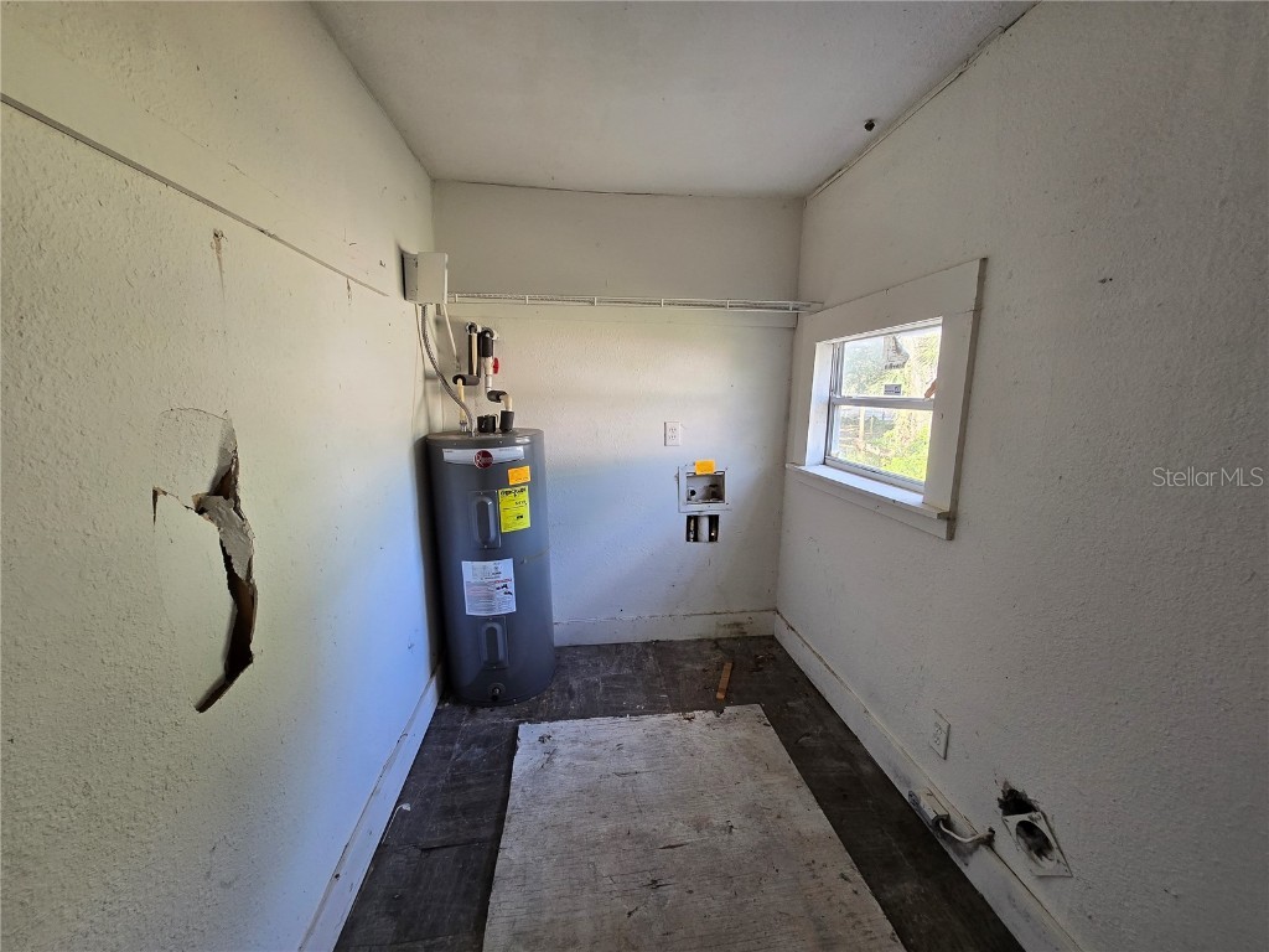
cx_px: 634
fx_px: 477
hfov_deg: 106.2
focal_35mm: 13
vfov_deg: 89.9
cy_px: 476
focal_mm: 2.2
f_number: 2.2
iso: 160
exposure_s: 1/60
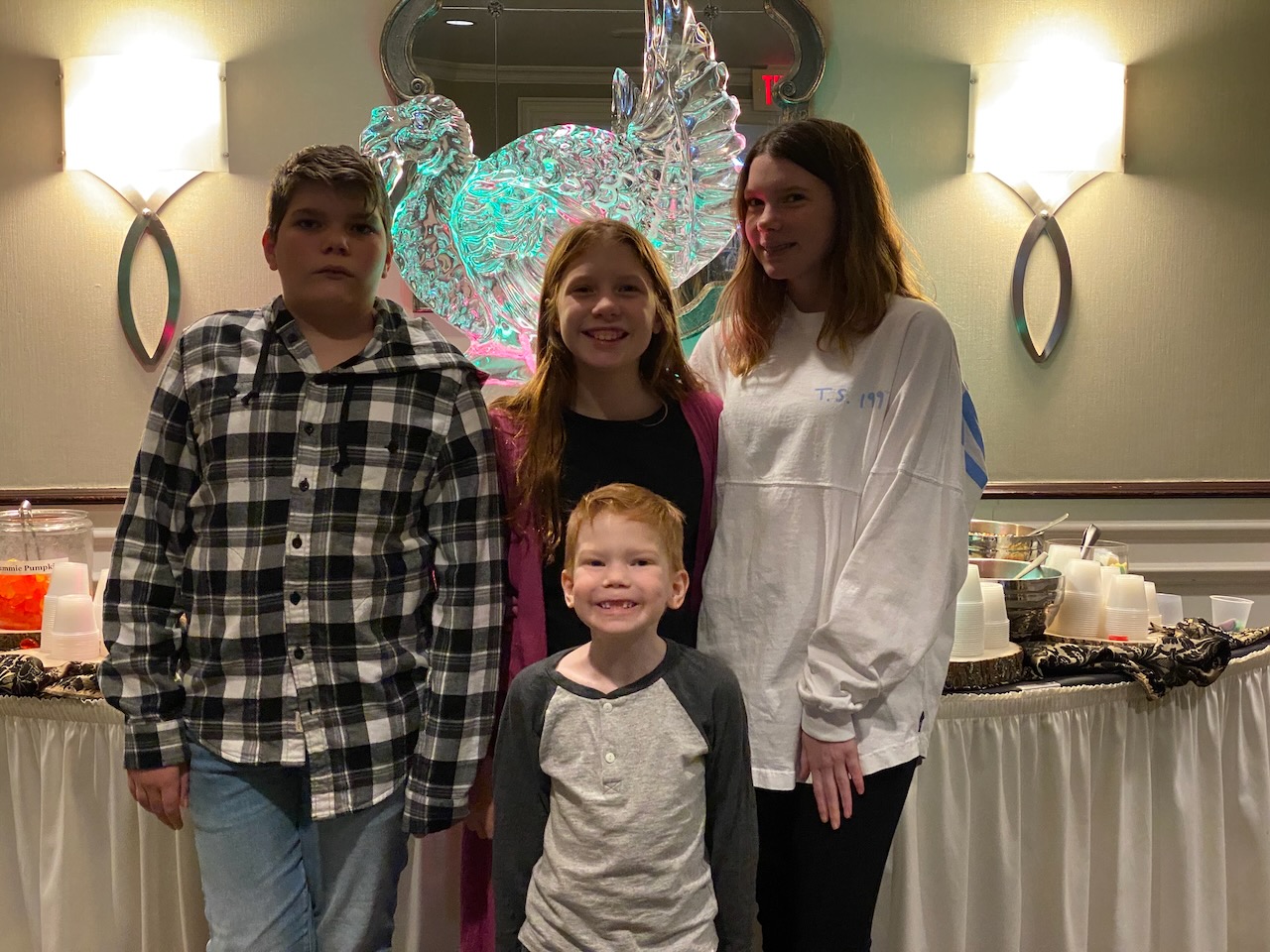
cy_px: 476
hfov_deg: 36.8
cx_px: 635
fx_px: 1908
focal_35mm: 52
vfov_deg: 28.0
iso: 400
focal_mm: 6
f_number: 2
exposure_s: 1/40
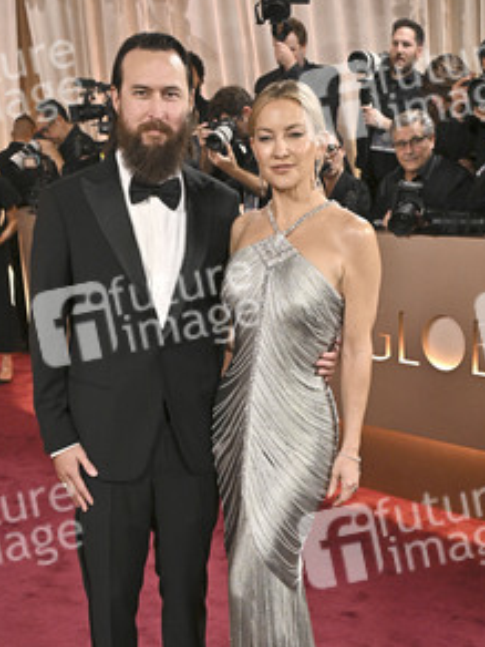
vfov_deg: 40.8
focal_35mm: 46
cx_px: 210
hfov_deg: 31.5
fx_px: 859
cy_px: 425
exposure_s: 1/320
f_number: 5.6
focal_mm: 35
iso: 2500
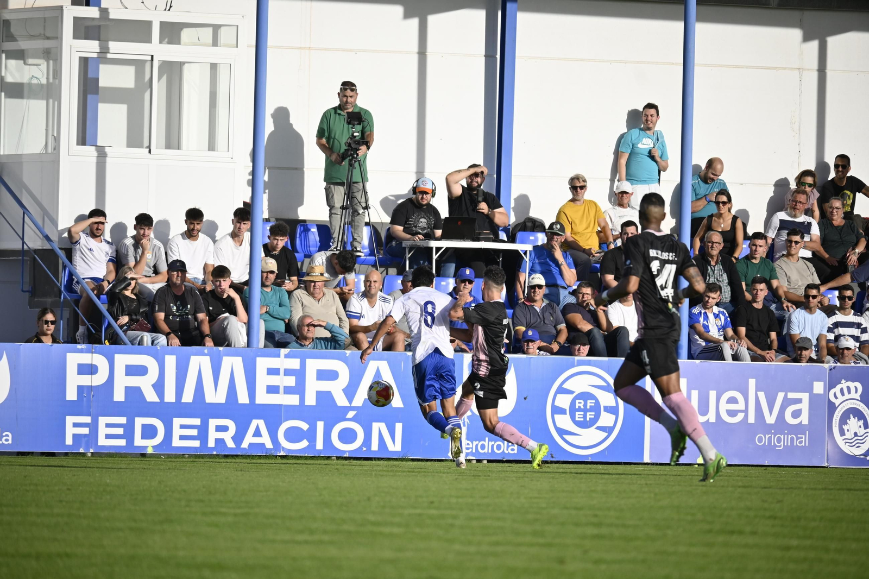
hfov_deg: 6.2
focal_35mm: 330
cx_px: 434
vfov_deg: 4.2
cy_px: 290
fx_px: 7964
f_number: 6
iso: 160
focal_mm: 220
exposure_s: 1/800
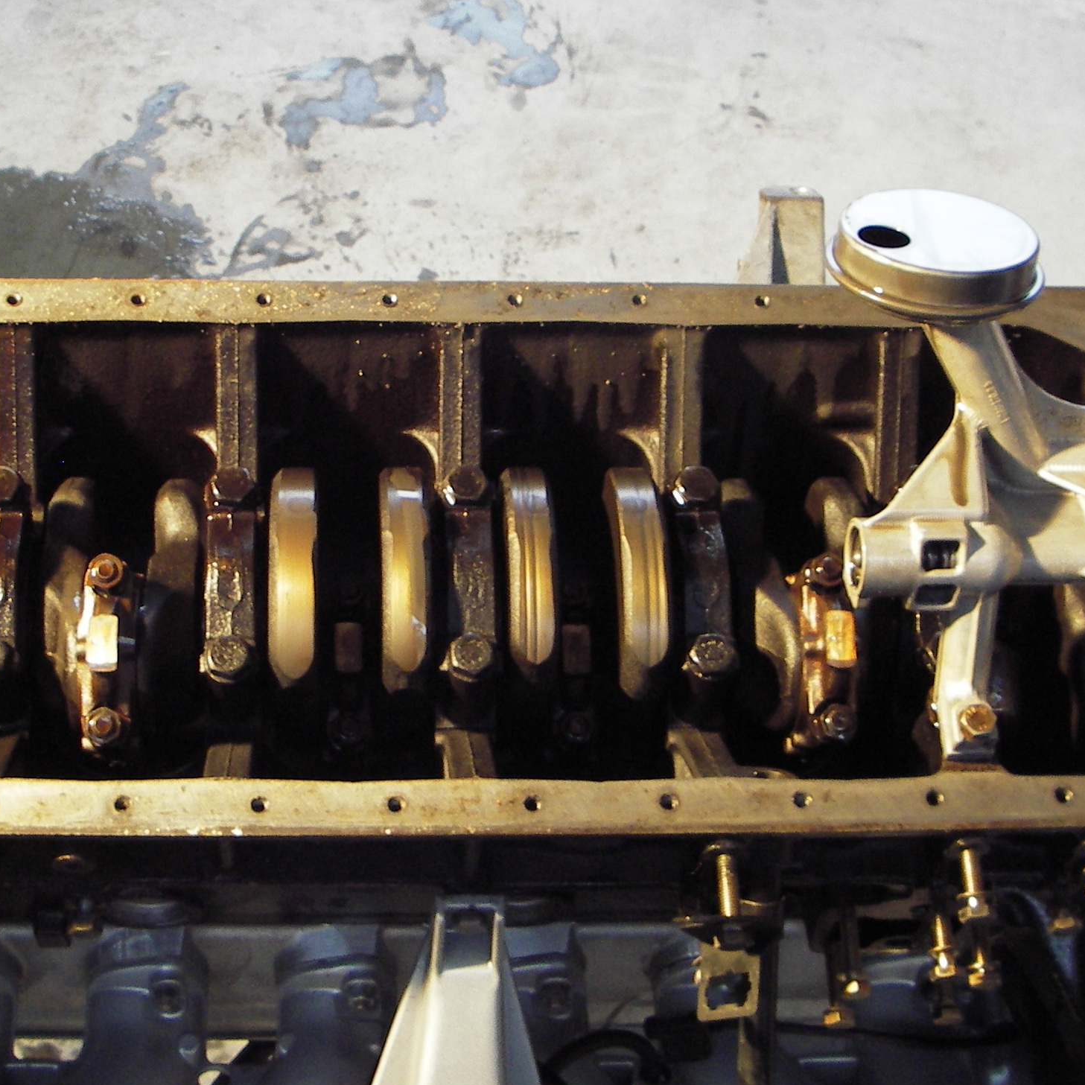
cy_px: 427
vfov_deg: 29.0
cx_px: 470
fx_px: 2092
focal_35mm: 59
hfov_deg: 29.0
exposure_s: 1/10
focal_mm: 6.3
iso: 100
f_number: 3.3
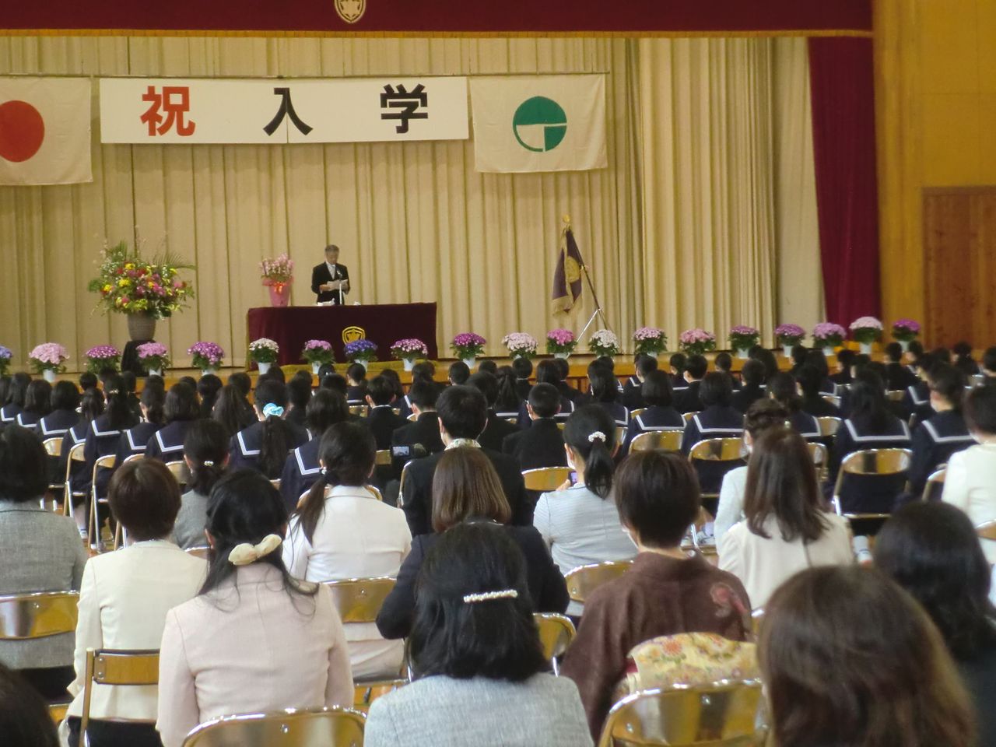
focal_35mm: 88
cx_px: 498
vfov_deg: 16.8
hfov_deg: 22.3
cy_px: 374
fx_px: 2532
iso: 800
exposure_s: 1/80
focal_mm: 15.81
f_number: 5.4
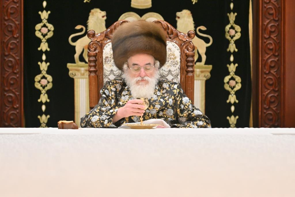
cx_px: 148
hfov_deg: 6.9
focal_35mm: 300
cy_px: 98
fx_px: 2457
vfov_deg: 4.6
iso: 400
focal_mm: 200
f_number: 2.8
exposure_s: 1/400
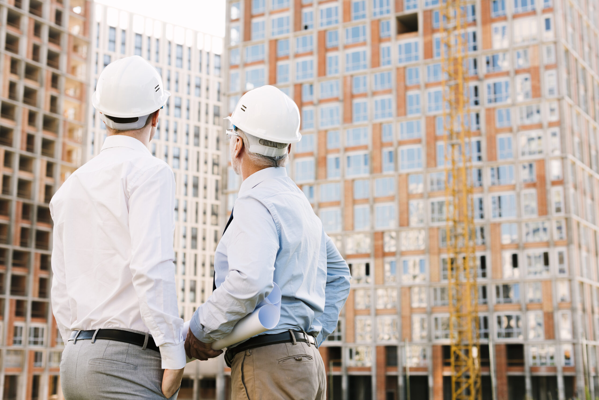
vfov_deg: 27.0
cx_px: 300
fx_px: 832
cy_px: 200
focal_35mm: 50
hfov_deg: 39.6
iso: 200
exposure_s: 1/200
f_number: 4
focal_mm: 50
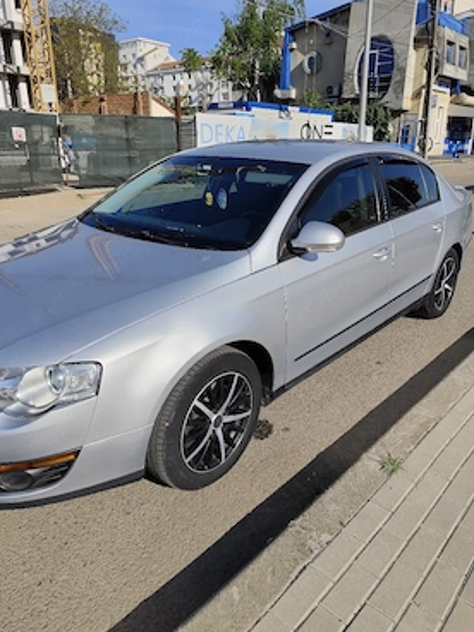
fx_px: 456
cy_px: 301
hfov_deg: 54.8
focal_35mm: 25
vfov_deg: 69.3
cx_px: 251
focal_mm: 6.14
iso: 50
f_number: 1.65
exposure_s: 1/2500
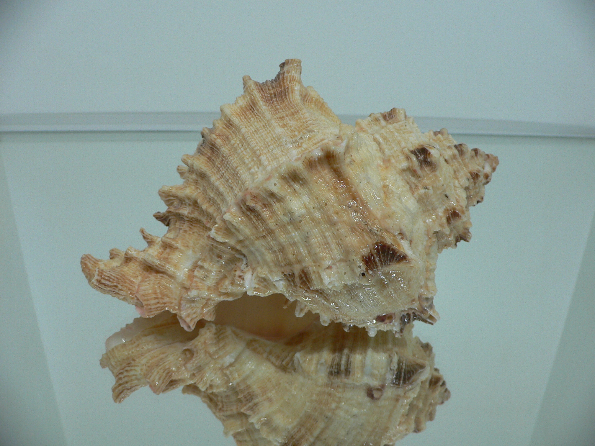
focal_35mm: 35
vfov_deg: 40.7
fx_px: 602
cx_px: 298
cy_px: 223
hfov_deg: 52.6
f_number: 2.8
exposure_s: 1/60
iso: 100
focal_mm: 4.6
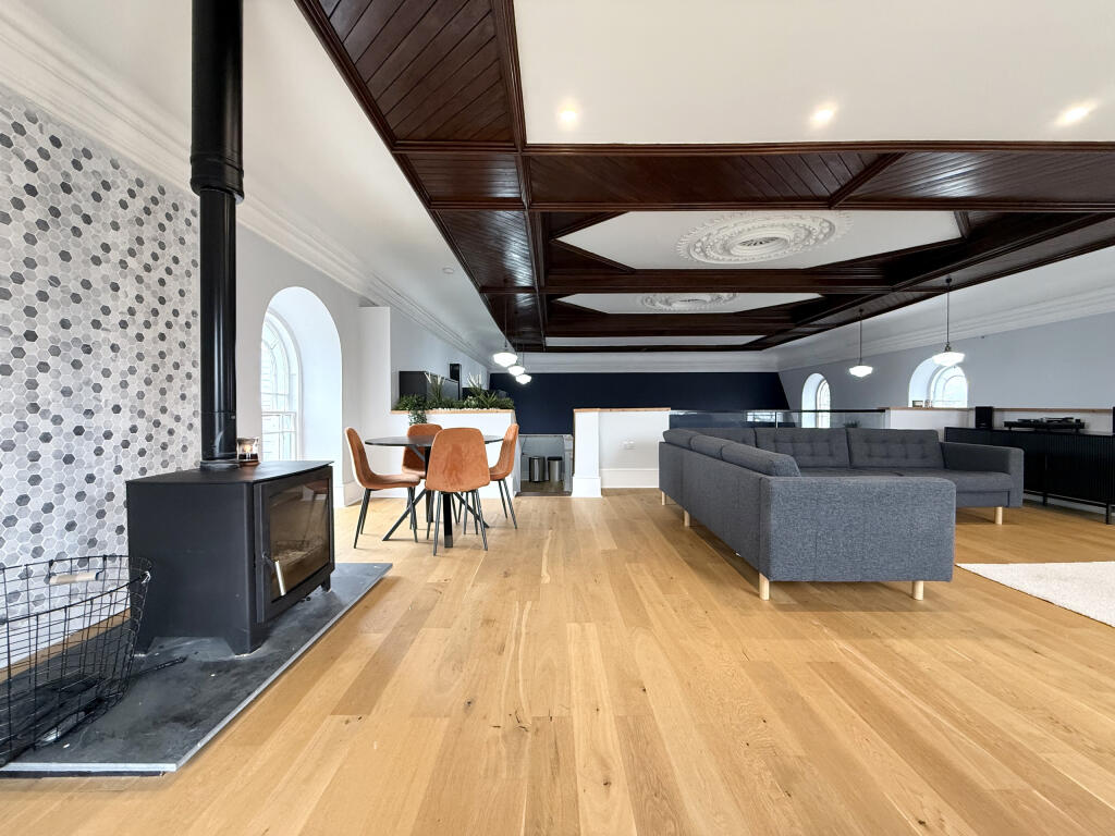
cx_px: 558
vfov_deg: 85.7
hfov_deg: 102.1
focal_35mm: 14
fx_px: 451
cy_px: 418
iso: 250
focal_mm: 2.22
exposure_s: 1/99
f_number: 2.2
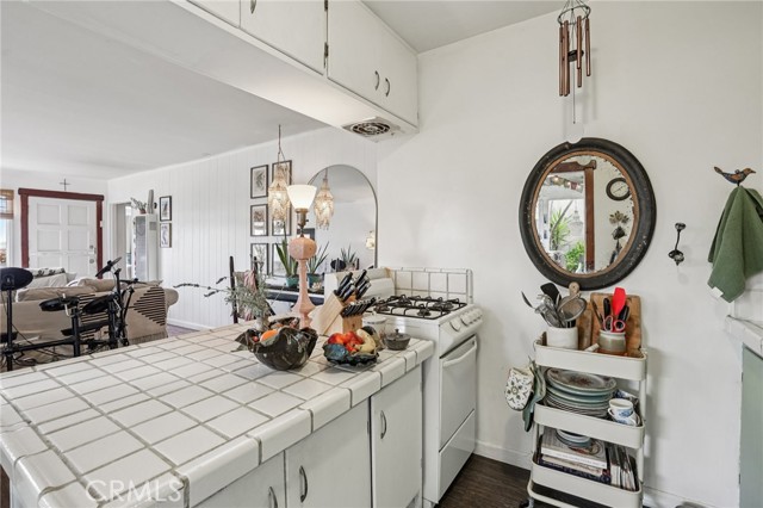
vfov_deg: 73.7
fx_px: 339
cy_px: 254
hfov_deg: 96.8
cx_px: 382
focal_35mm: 16
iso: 400
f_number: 8
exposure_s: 1/6
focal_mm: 16
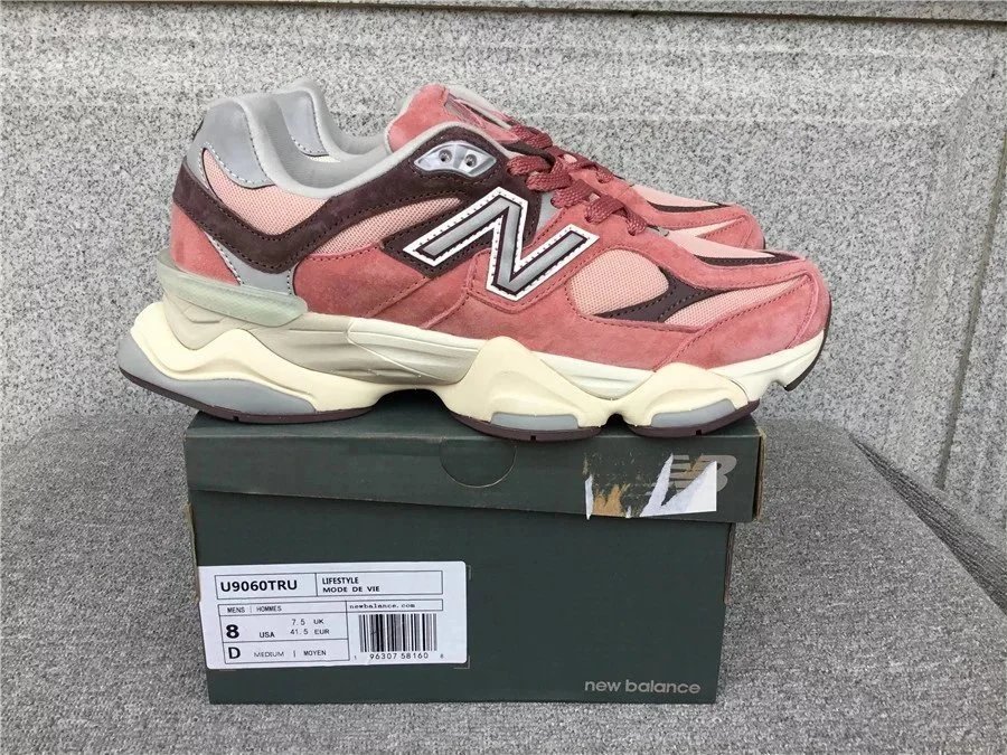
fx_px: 902
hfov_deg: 58.4
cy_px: 378
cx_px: 504
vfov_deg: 45.4
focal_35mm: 31
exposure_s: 1/190
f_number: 2.4
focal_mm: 3.3
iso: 25
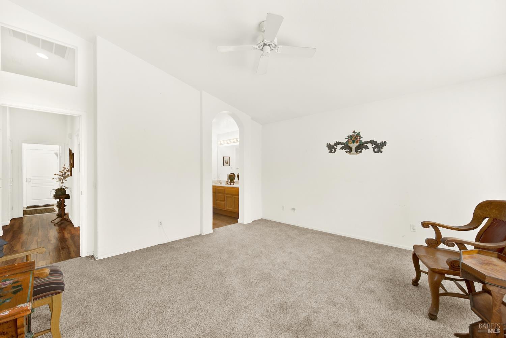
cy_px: 169
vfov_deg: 81.3
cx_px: 253
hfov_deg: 104.2
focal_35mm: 14
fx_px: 197
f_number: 14
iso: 100
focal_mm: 14
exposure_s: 1/13
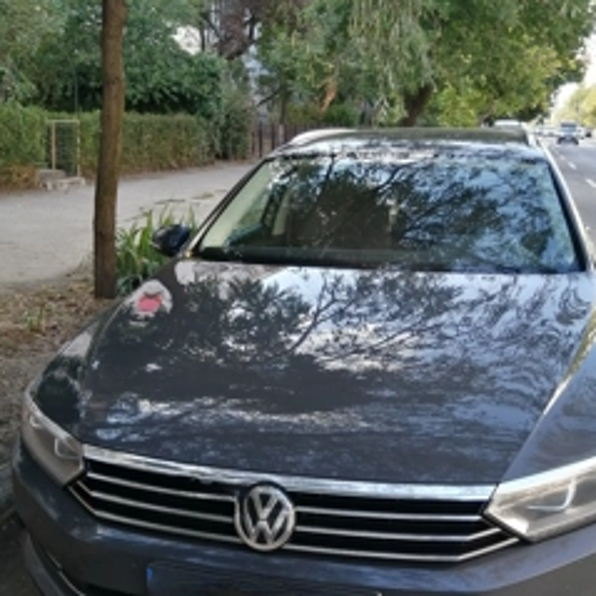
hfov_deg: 41.8
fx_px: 779
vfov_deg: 41.9
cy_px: 304
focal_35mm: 40
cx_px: 337
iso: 50
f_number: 1.8
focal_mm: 3.62
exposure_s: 1/119
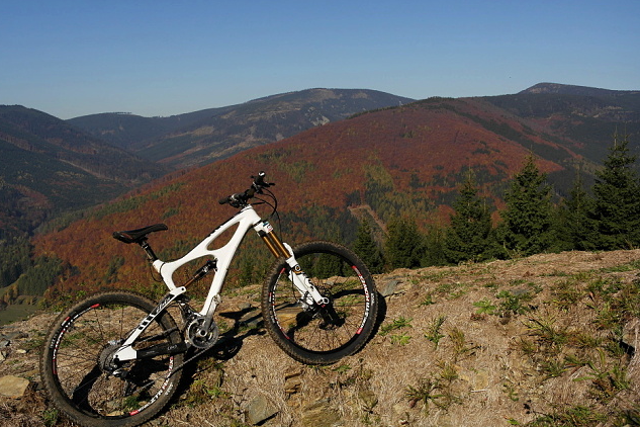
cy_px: 216
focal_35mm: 39
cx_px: 314
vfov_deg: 34.2
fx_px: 693
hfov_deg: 49.6
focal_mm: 25
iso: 200
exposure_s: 1/500
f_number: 7.1
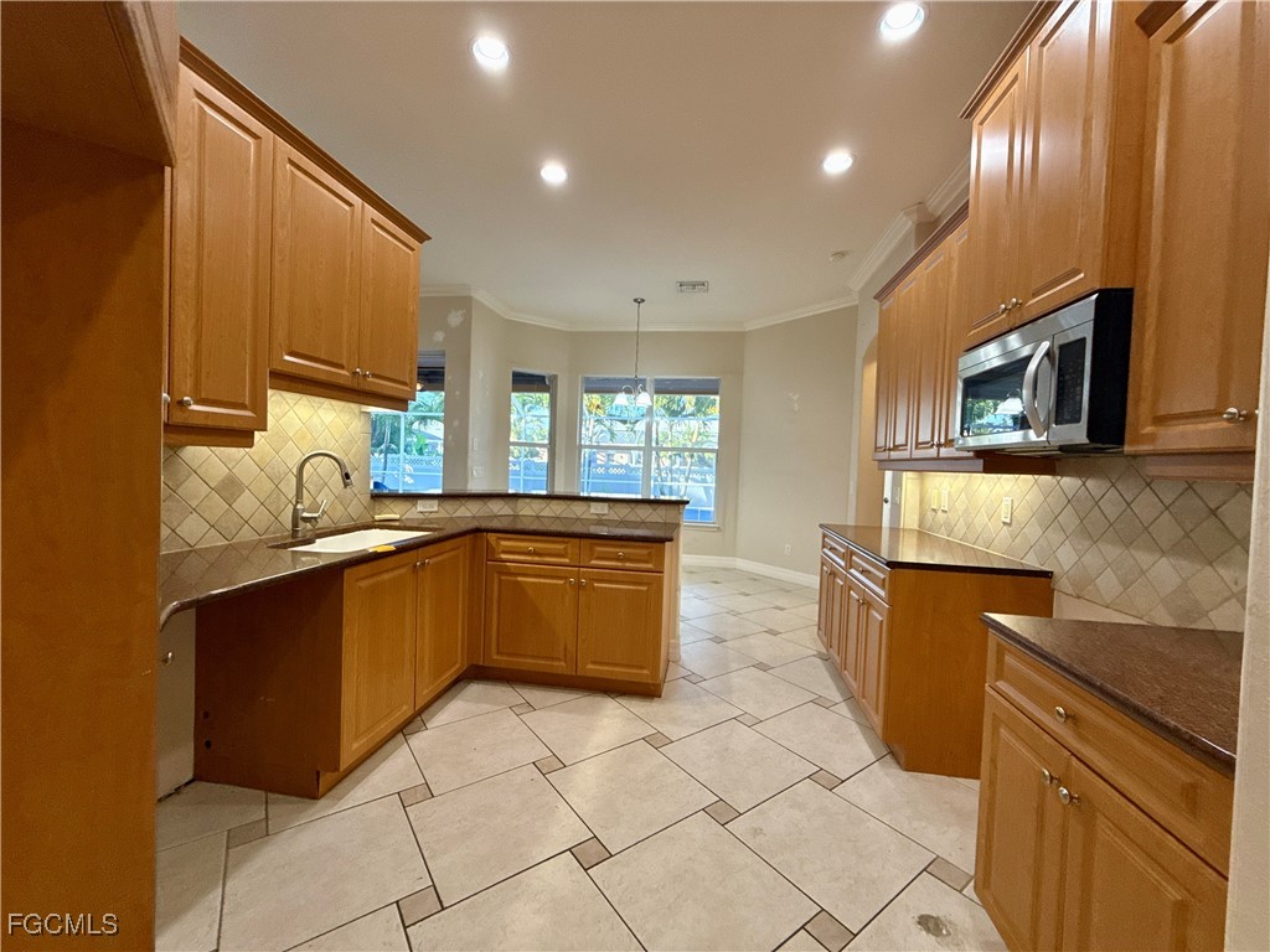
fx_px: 514
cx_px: 635
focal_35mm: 14
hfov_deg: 102.1
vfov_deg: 85.7
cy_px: 476
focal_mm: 2.22
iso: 250
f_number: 2.2
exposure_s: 1/120
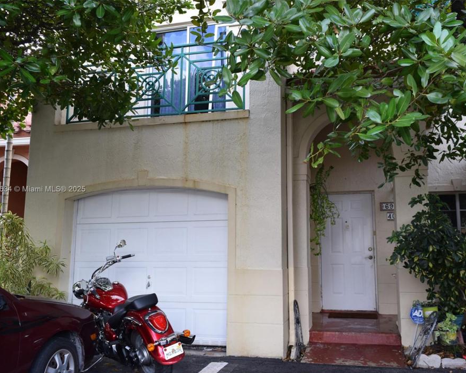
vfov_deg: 47.1
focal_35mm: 31
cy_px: 190
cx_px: 256
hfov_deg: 57.1
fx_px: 427
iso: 400
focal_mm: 18
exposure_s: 1/160
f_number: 6.3
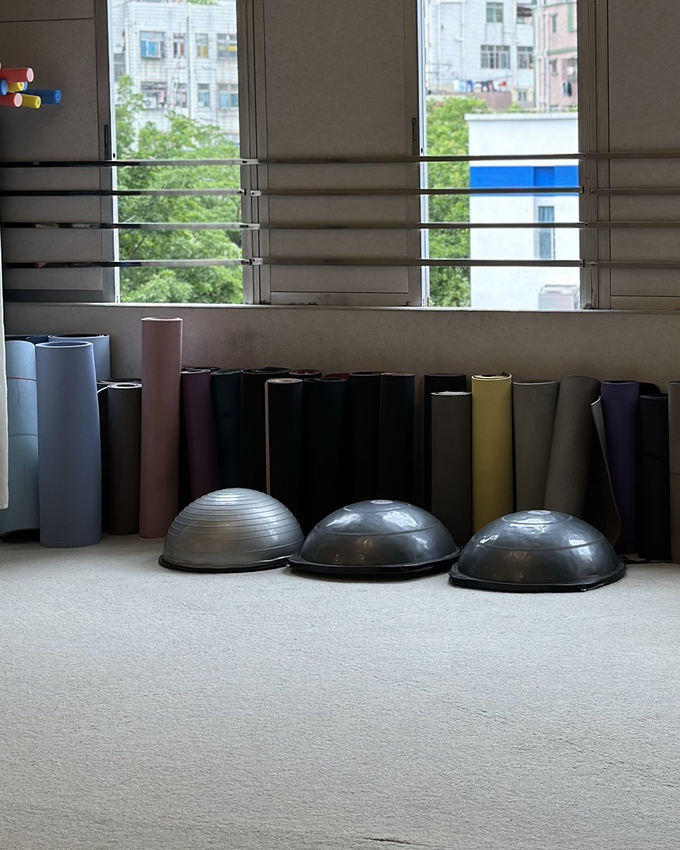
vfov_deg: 23.8
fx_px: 2012
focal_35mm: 80
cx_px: 529
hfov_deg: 19.0
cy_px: 301
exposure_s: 1/366
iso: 80
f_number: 1.78
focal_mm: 6.86
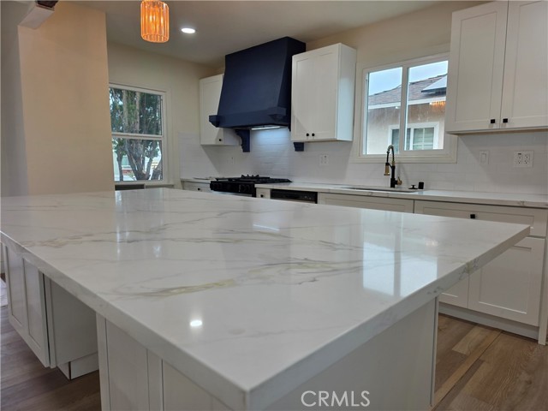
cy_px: 206
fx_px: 364
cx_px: 274
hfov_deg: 73.9
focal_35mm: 23
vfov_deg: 58.9
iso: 64
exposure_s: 1/120
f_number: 1.7
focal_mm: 6.3
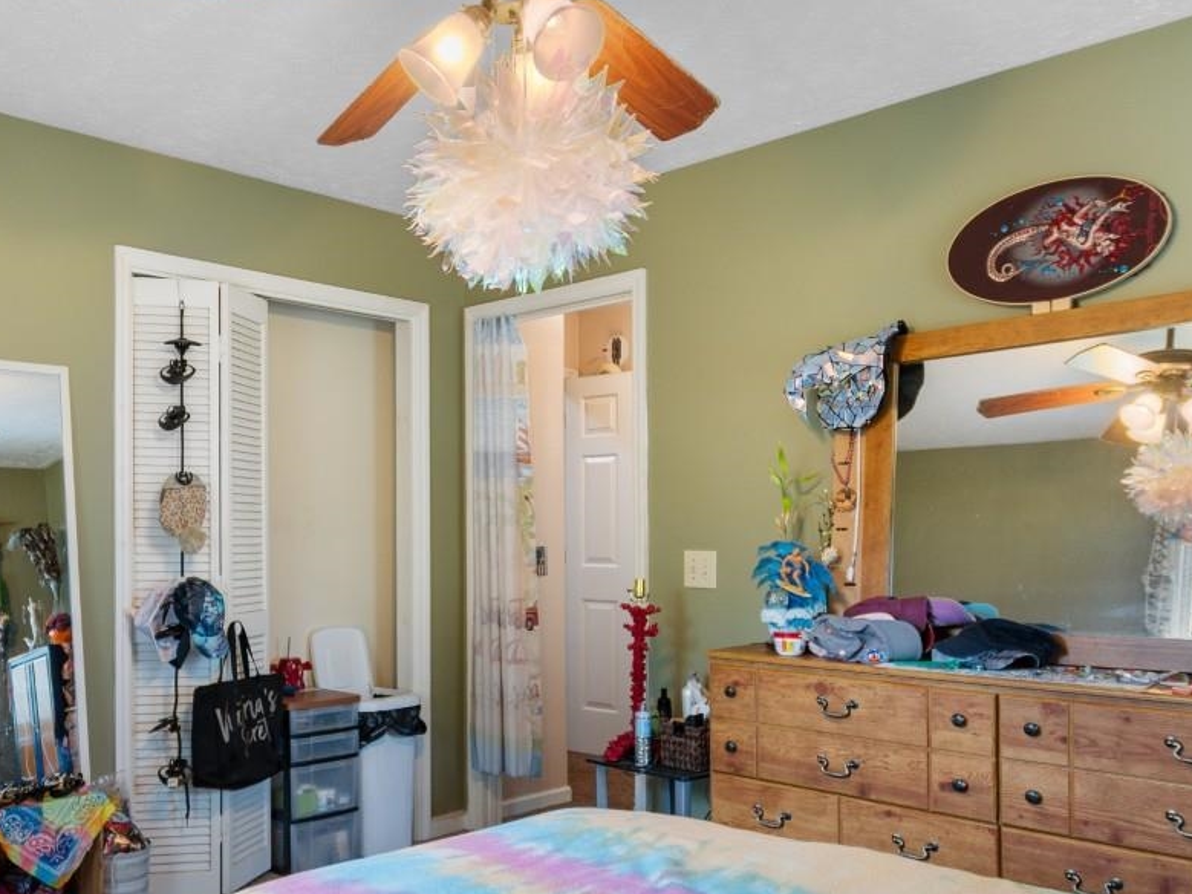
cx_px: 441
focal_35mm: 30
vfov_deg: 46.6
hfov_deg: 59.1
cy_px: 520
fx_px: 1033
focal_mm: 10
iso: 100
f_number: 4.5
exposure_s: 1/8
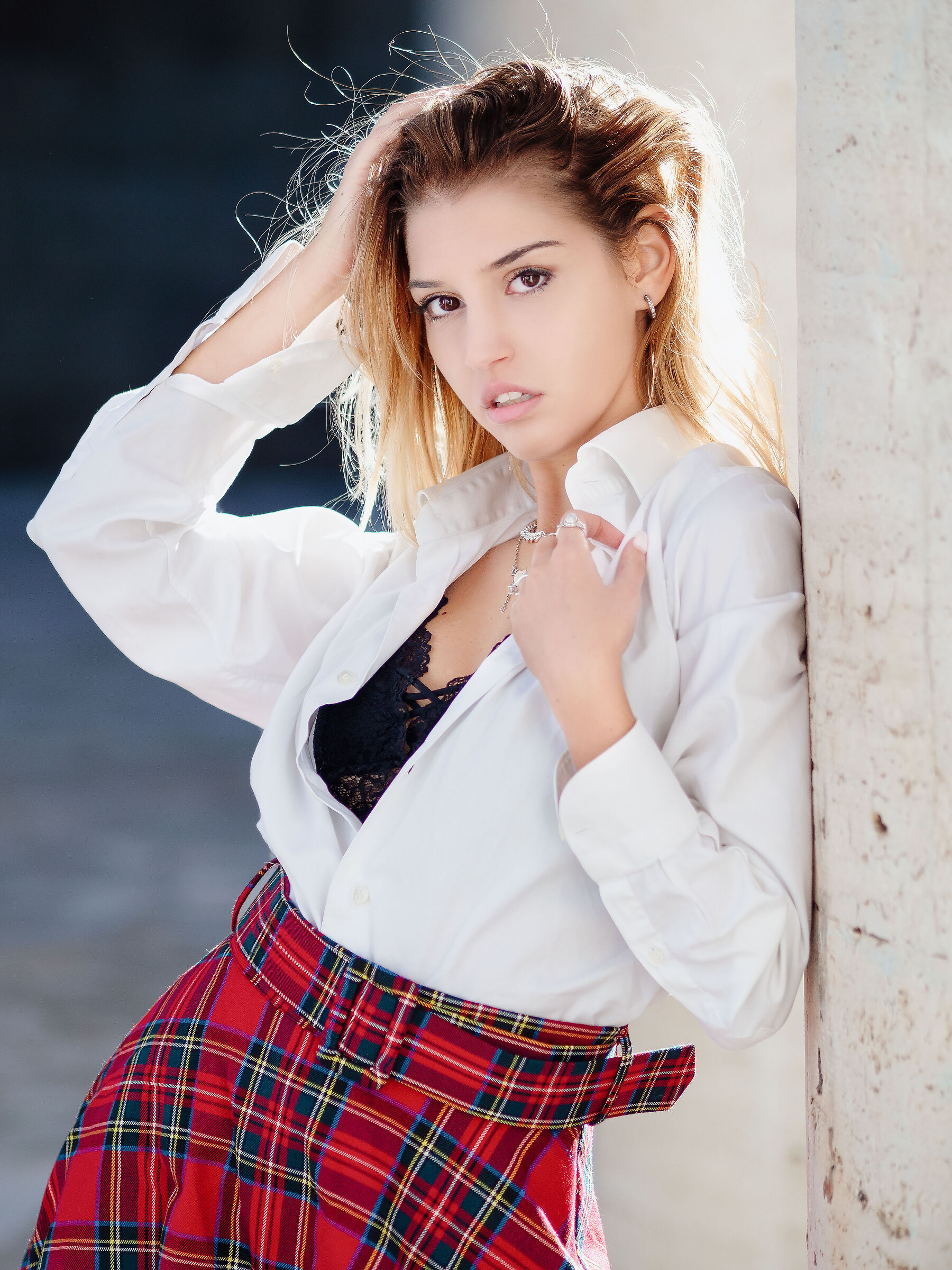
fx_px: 5500
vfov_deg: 13.2
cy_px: 635
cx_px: 476
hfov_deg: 9.9
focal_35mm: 150
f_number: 2
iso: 200
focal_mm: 75
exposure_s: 1/2500
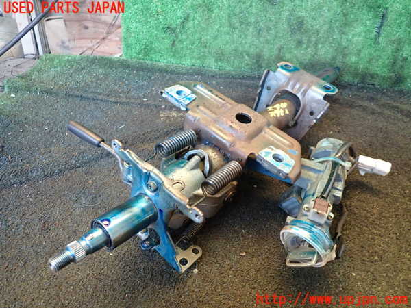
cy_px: 154
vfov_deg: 54.9
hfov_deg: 69.4
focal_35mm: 25
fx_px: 297
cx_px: 206
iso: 400
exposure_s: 1/30
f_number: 2
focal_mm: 4.5
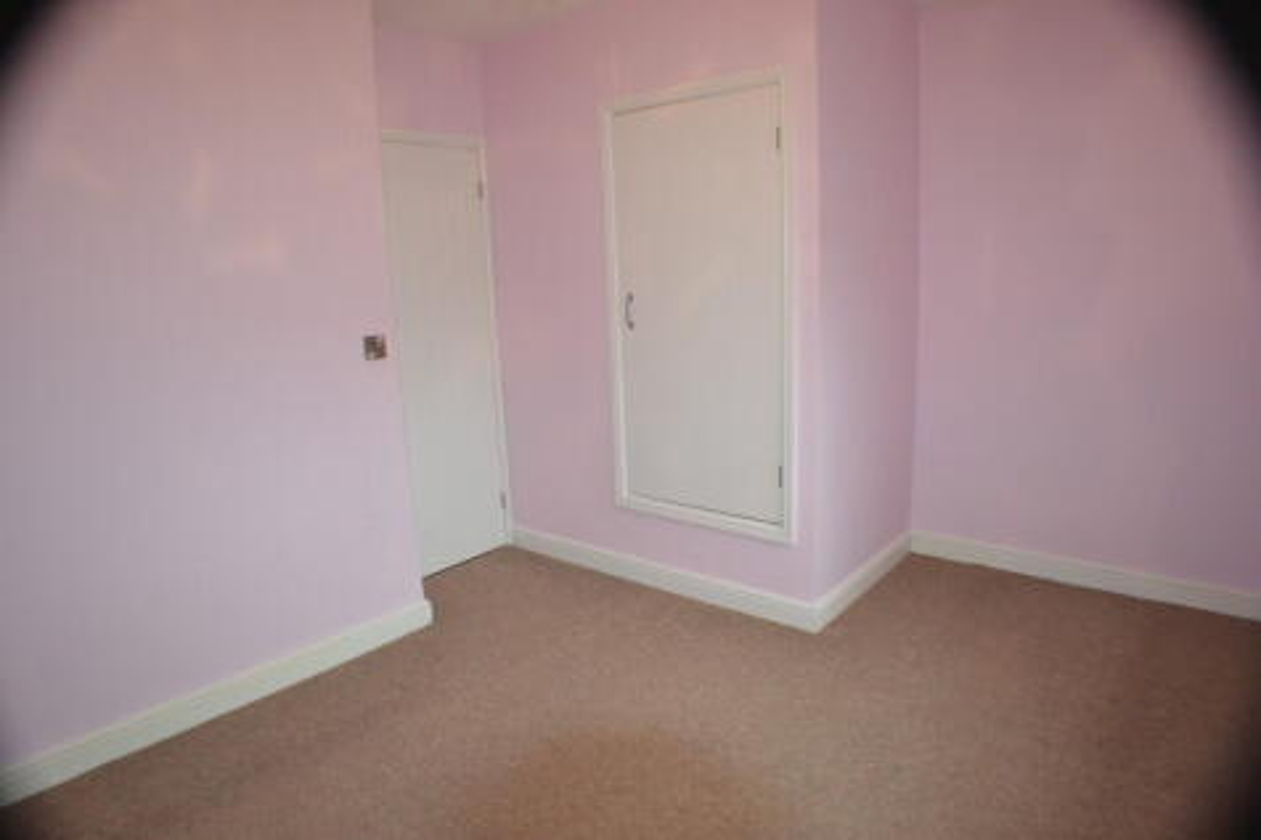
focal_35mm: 27
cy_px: 420
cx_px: 630
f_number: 3.5
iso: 1100
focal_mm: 18
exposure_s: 1/60
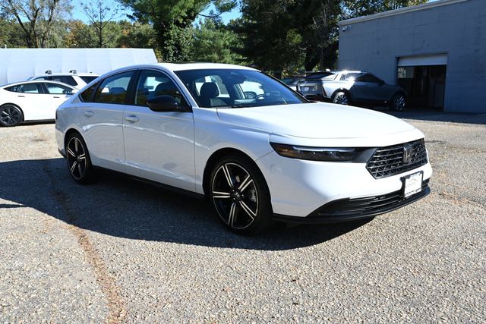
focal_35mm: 32
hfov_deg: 58.0
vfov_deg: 40.6
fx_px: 439
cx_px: 243
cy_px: 162
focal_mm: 32.5
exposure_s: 1/80
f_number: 14
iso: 200
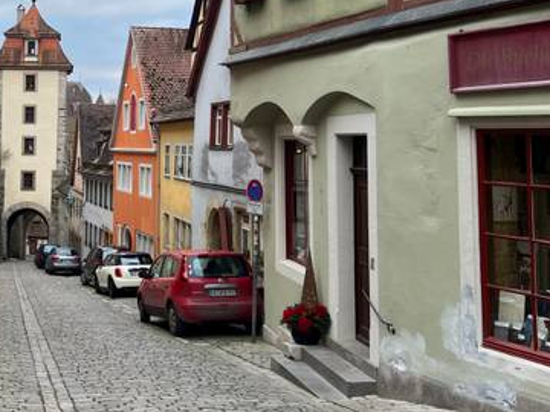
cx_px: 26
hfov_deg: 34.2
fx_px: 826
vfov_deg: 27.4
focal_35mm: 52
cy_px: 79
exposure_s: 1/130
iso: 40
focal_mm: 5.7
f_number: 1.5
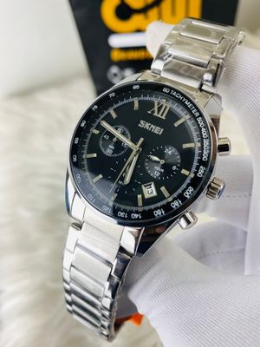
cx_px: 130
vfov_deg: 69.4
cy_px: 174
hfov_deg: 54.9
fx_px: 250
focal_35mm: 25
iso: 40
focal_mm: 4.25
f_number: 1.8
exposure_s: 1/100
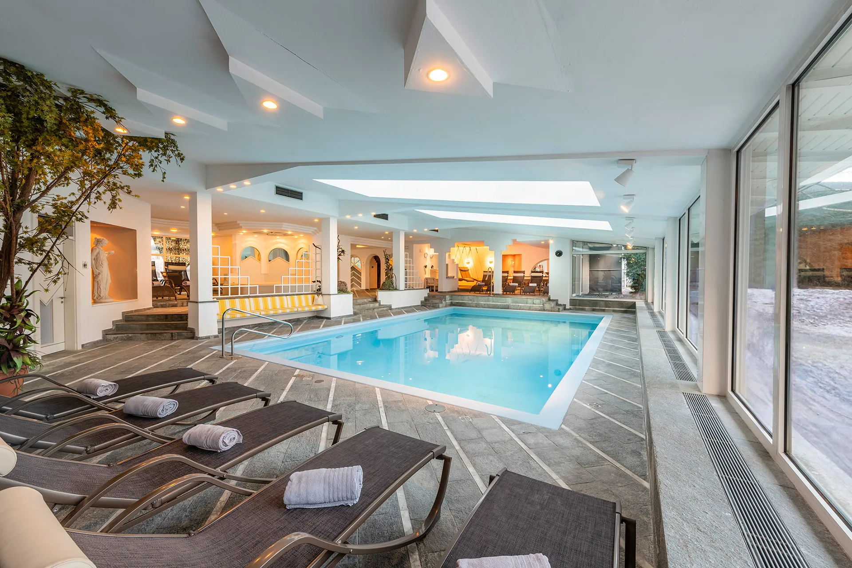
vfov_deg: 81.2
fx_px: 331
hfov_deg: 104.3
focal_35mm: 14
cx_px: 426
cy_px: 284
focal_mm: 14
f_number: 11
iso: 100
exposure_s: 1/13
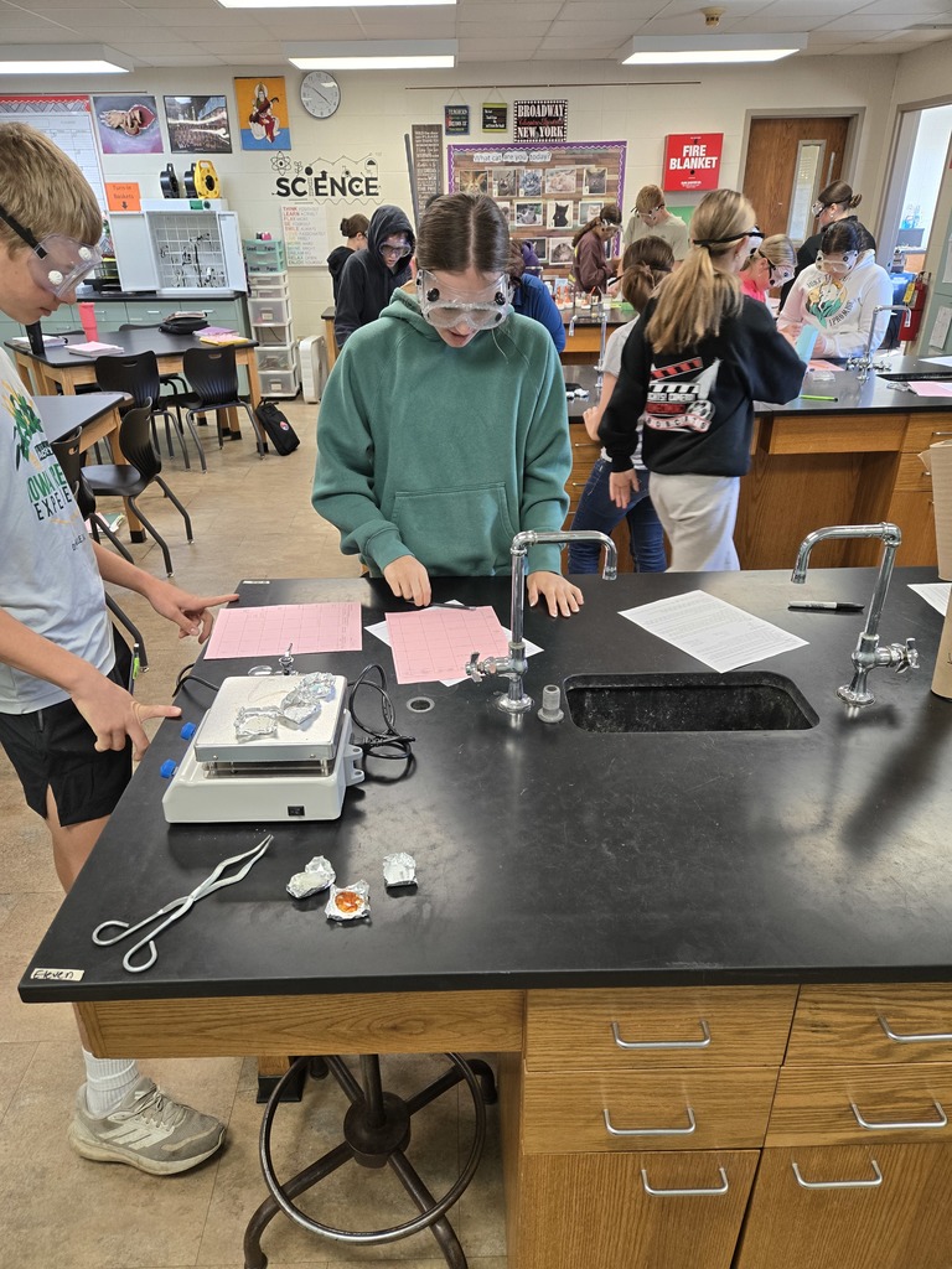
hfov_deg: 58.9
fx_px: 843
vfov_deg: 73.9
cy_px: 634
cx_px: 476
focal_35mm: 23
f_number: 1.8
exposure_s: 1/120
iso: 160
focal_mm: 5.4
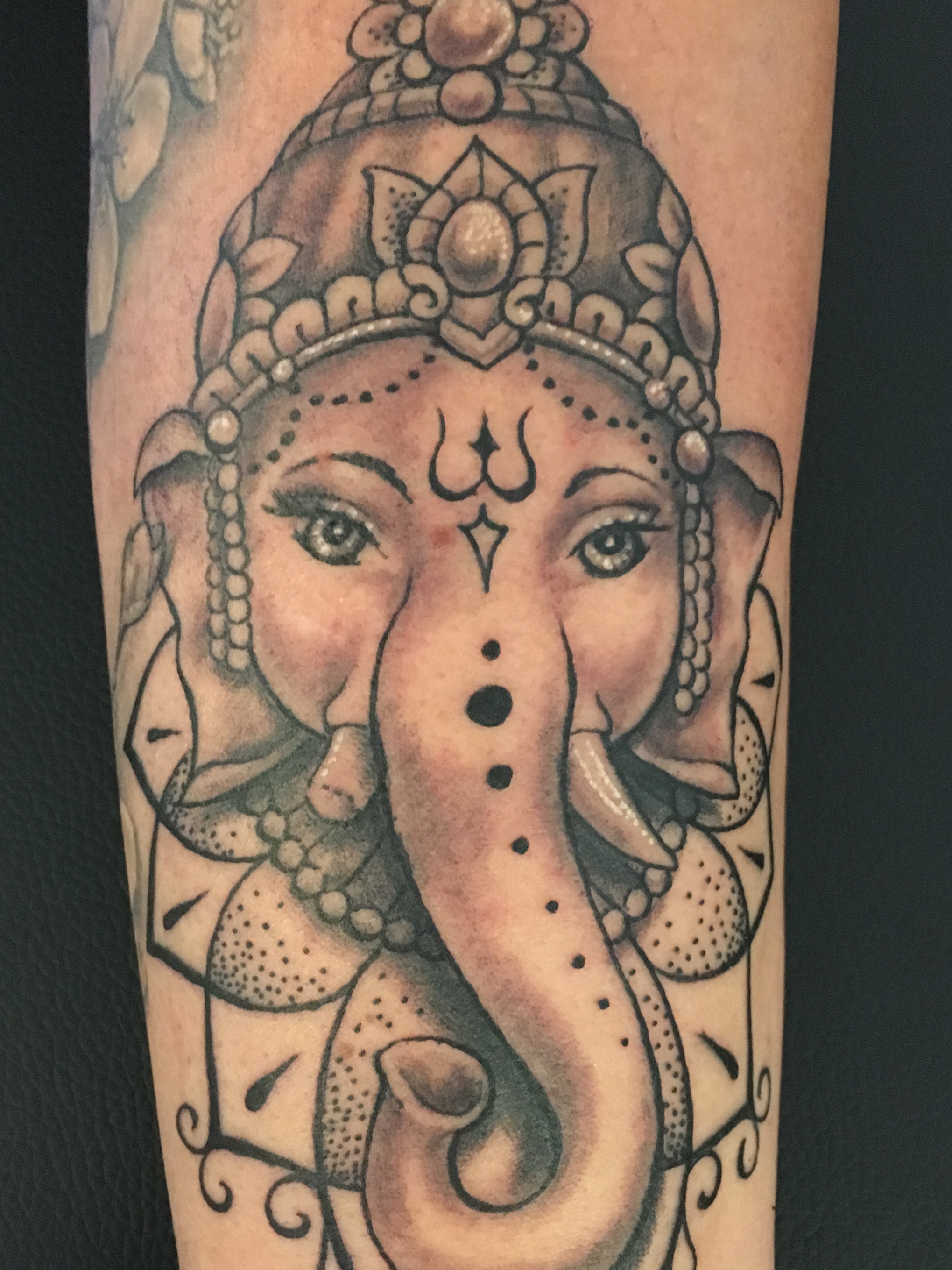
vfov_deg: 43.8
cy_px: 704
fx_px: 1577
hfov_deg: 33.6
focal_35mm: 43
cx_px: 442
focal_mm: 4.15
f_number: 2.2
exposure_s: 1/17
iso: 500
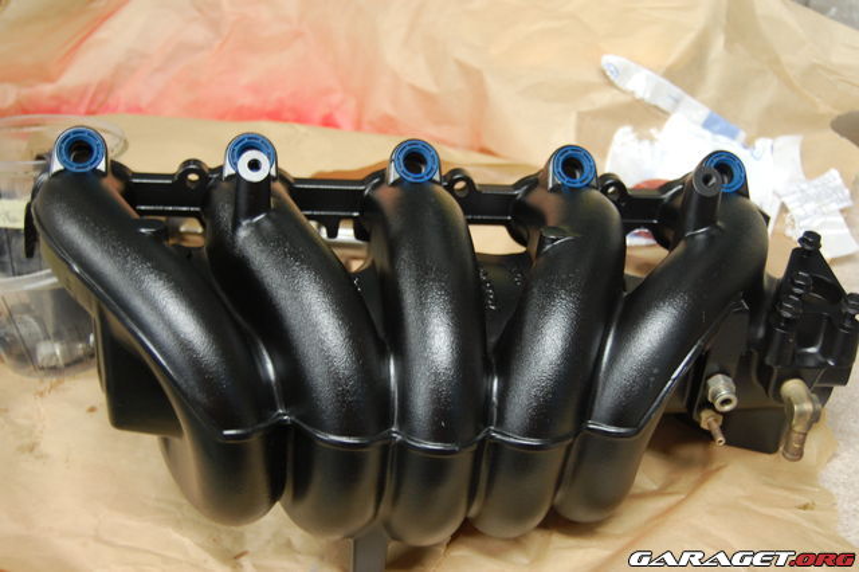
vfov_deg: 25.7
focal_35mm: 52
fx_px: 1252
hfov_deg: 37.9
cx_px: 430
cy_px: 286
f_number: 4.8
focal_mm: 35
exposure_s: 1/15
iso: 800
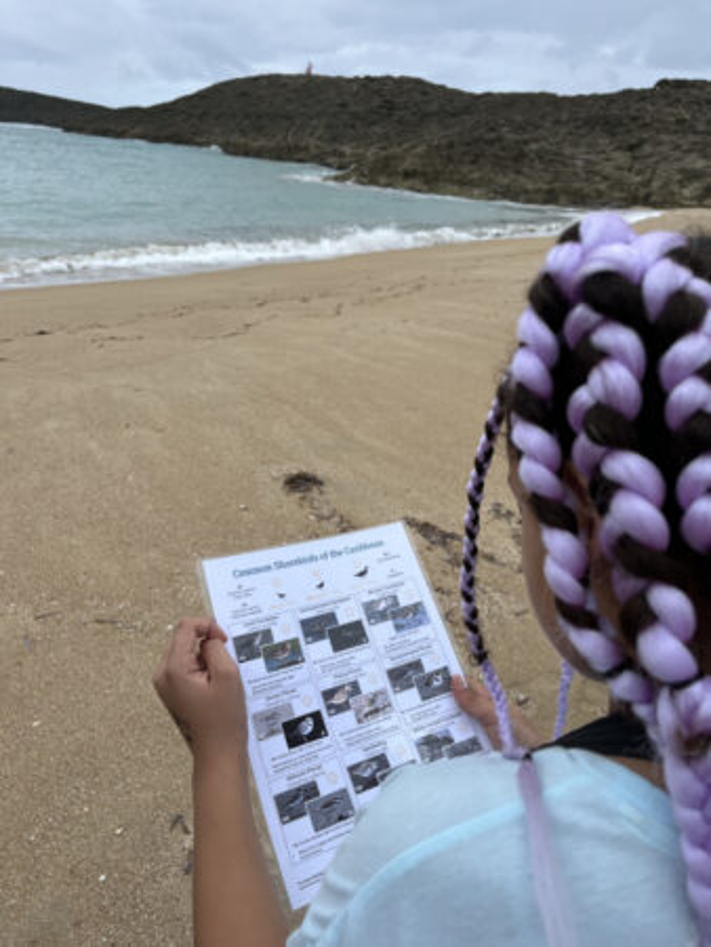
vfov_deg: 67.3
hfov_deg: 53.1
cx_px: 356
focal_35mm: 26
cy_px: 474
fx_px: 711
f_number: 1.6
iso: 50
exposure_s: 1/1028
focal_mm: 5.1
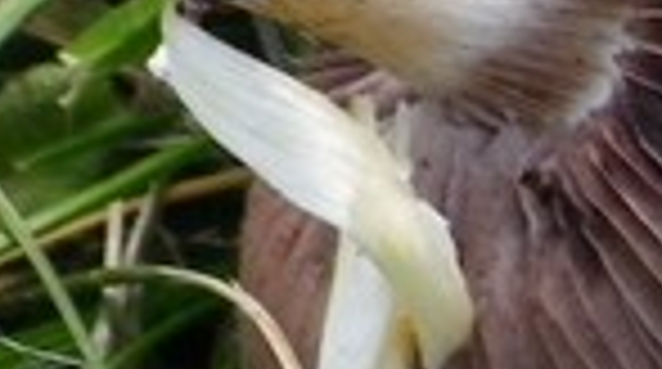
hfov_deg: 10.0
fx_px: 3644
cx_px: 1081
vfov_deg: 5.8
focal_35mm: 208
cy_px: 459
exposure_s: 1/100
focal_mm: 6.36
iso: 250
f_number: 3.9
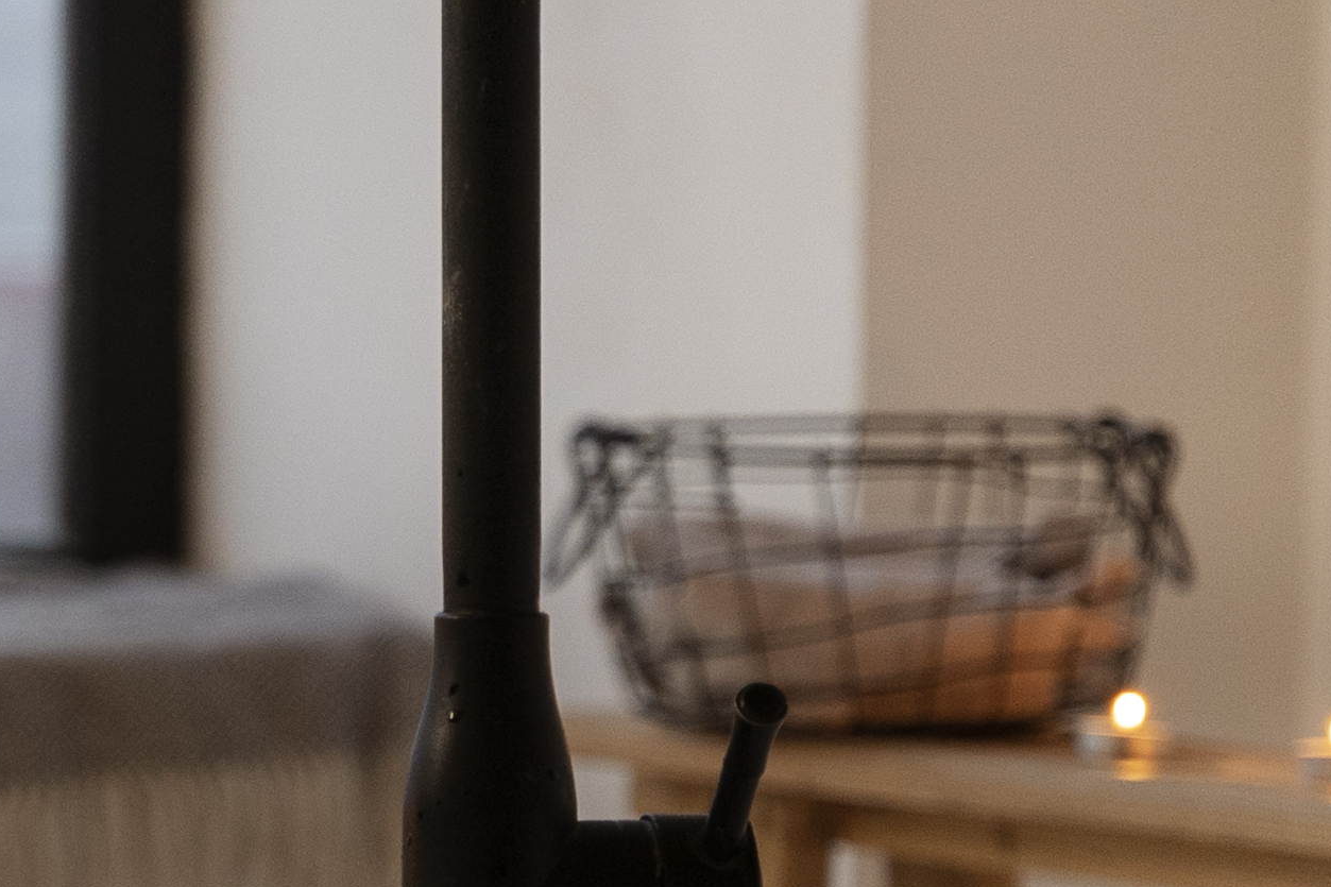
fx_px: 10251
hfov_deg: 7.2
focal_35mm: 277
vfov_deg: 4.9
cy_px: 781
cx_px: -1213
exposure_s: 1/80
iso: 500
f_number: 2.8
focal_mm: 57.9
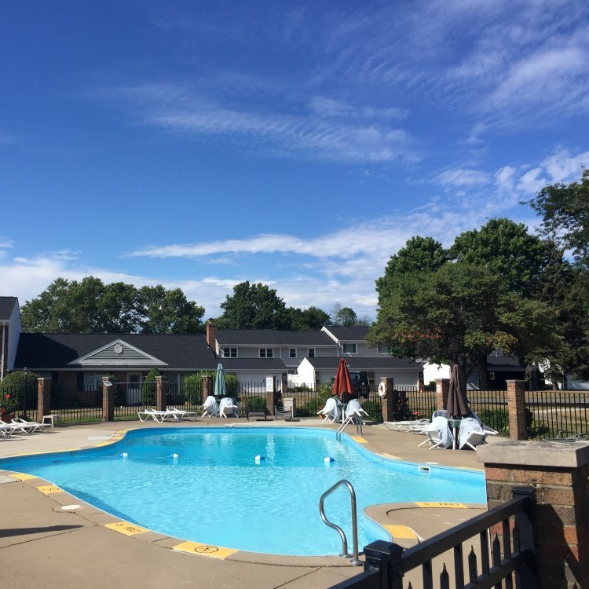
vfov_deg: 47.2
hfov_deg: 46.5
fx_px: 674
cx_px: 196
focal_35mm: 35
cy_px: 293
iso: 32
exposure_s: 1/2639
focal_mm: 4.15
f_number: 2.2
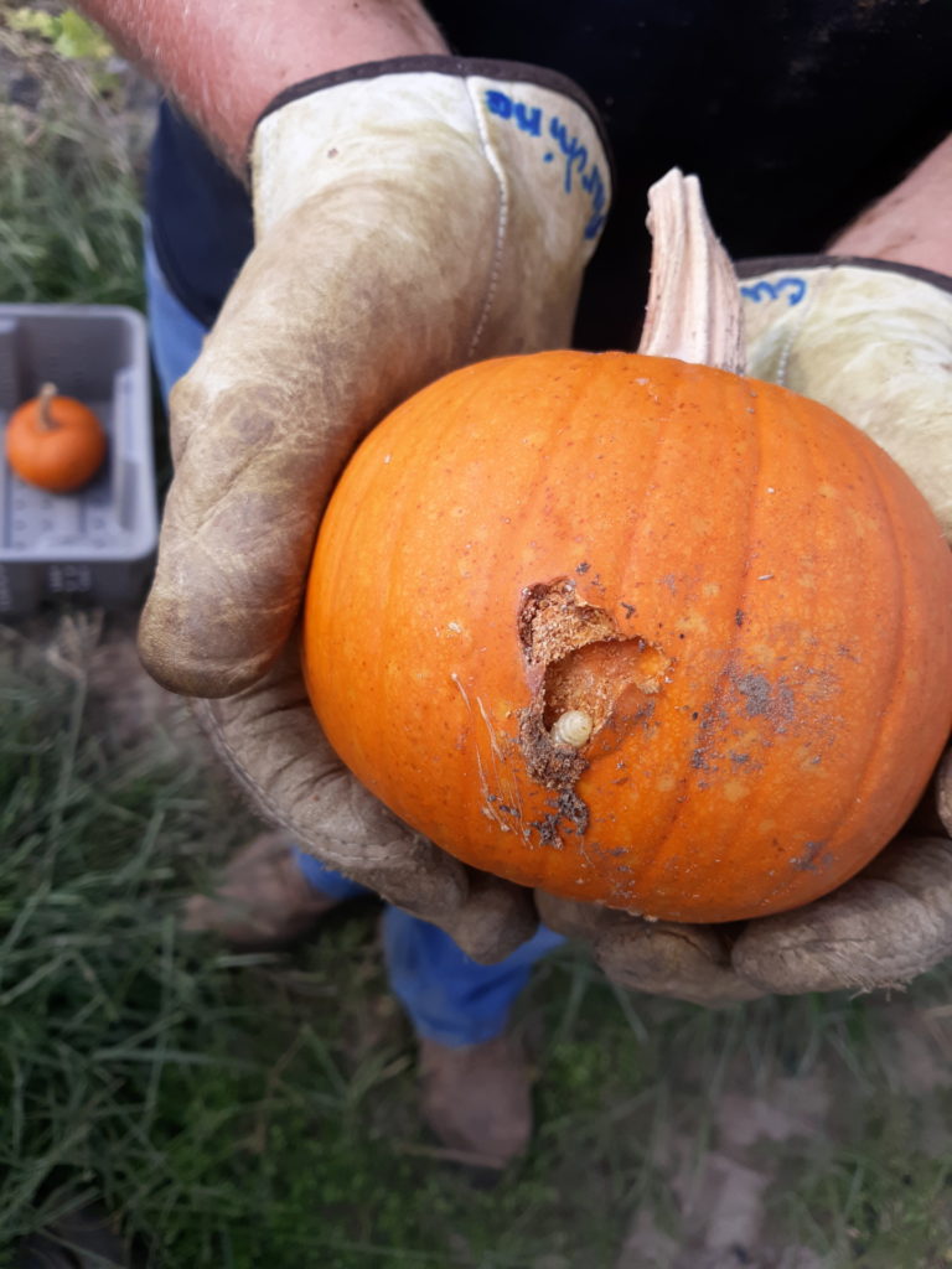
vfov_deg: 63.4
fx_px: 1027
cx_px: 476
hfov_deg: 49.7
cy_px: 634
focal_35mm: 28
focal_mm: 3.7
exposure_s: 1/700
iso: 40
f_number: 1.7
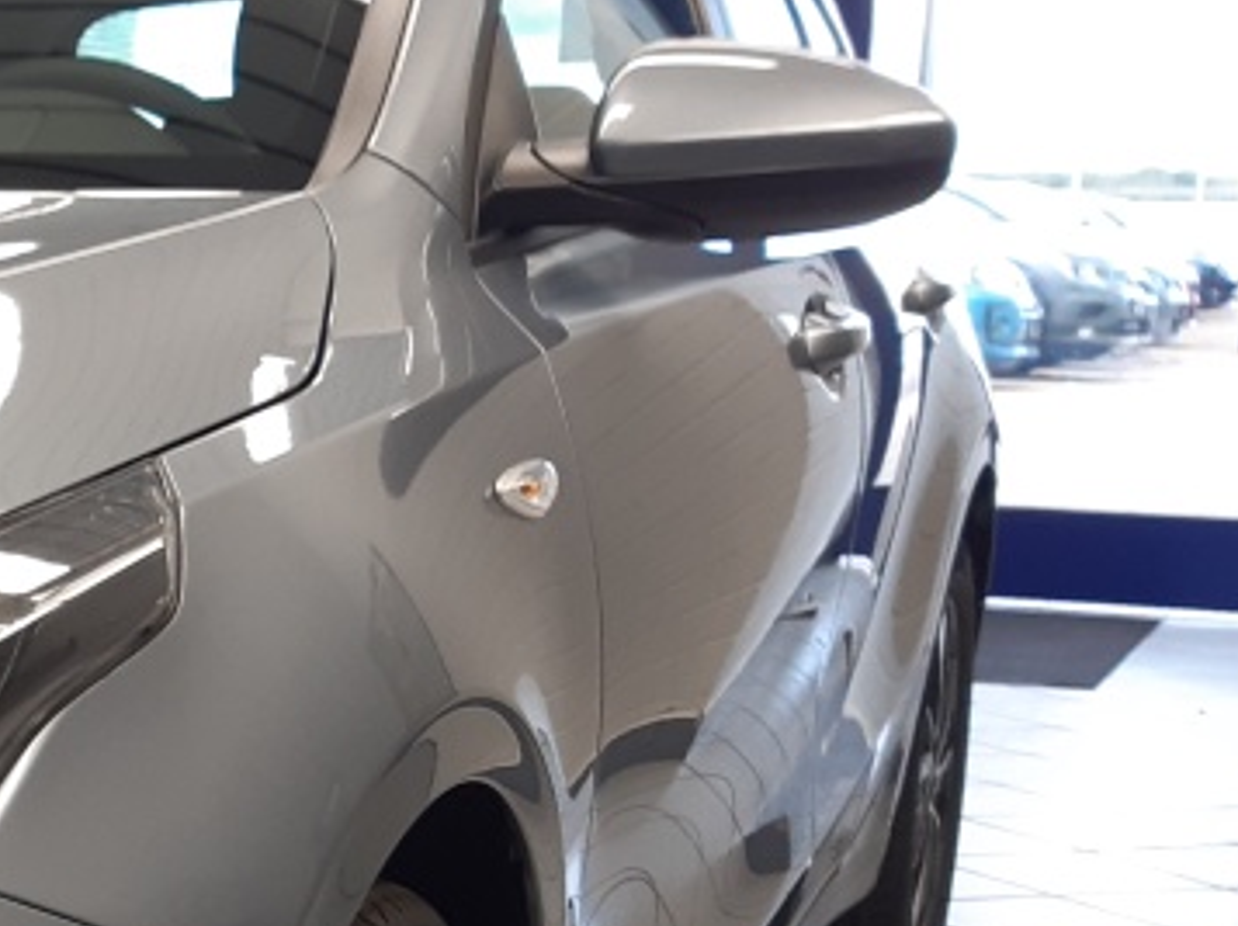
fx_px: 3001
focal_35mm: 84
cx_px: -704
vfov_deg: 17.2
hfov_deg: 19.7
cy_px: 867
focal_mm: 3.92
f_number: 1.7
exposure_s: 1/50
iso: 50
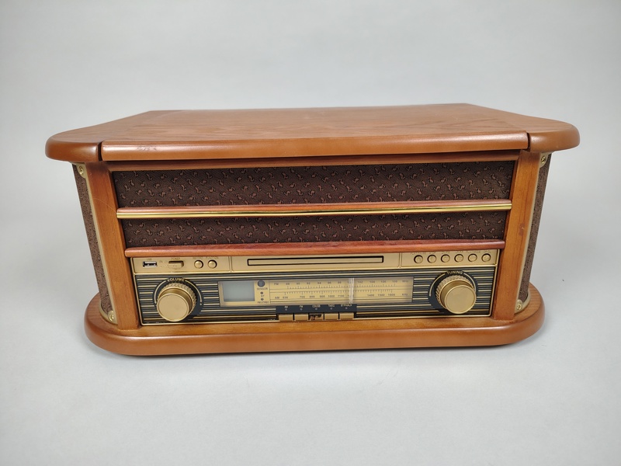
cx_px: 310
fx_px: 431
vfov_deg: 56.8
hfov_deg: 71.6
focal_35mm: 24
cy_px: 233
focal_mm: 5.56
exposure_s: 1/100
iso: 431
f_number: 1.8
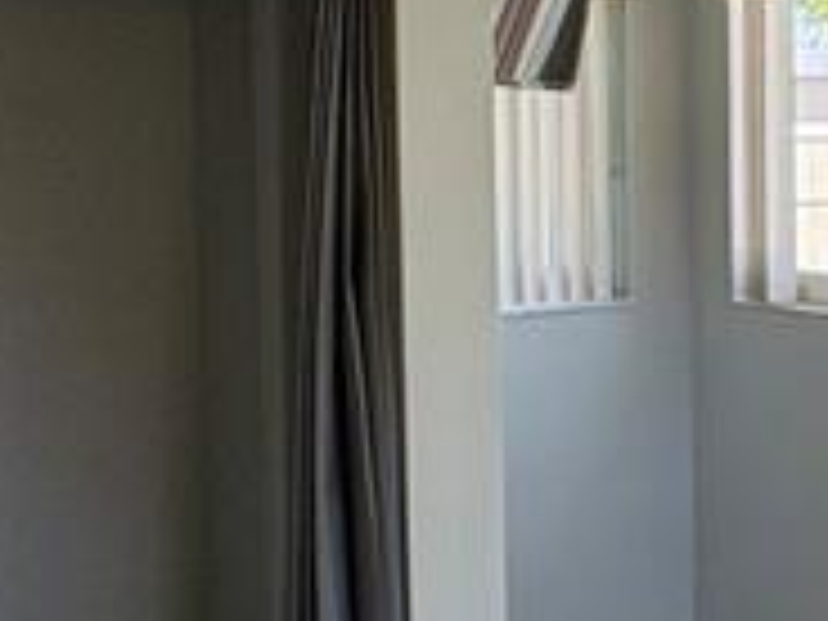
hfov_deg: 22.1
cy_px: 230
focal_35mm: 78
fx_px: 1866
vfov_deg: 18.9
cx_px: 1120
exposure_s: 1/131
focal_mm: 2.22
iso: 100
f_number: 2.2
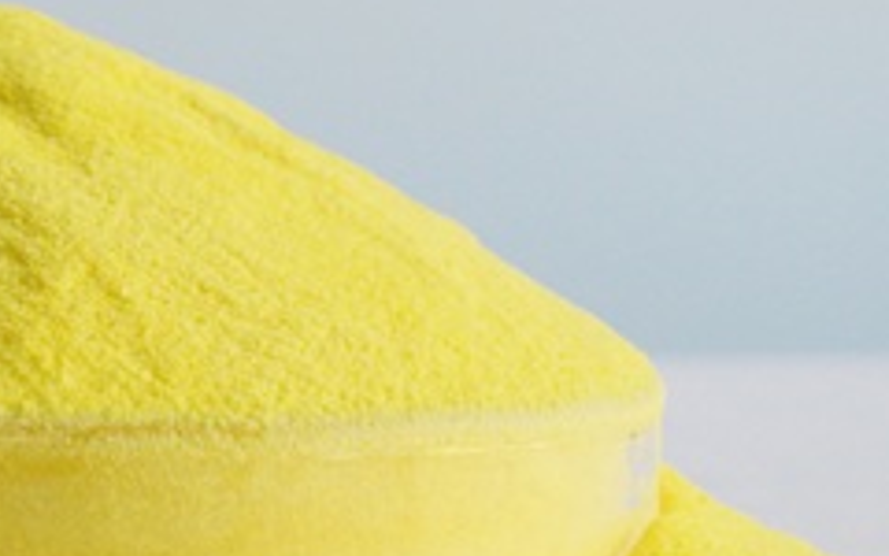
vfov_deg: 10.7
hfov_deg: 16.6
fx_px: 2956
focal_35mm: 122
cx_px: -93
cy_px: 135
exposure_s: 1/80
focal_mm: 24
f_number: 8
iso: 400
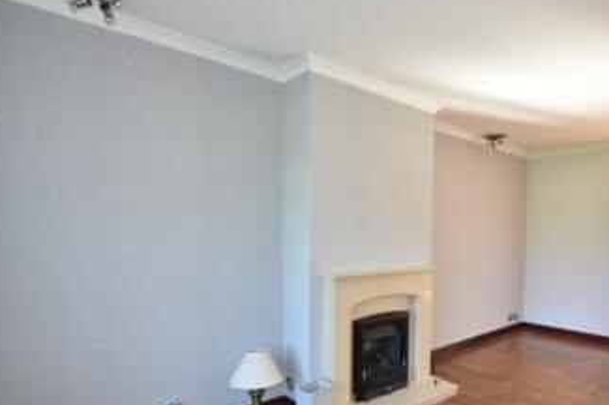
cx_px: 418
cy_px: 243
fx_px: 372
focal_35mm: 22
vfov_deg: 56.7
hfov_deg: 75.5
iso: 250
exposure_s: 1/60
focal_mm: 10
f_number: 5
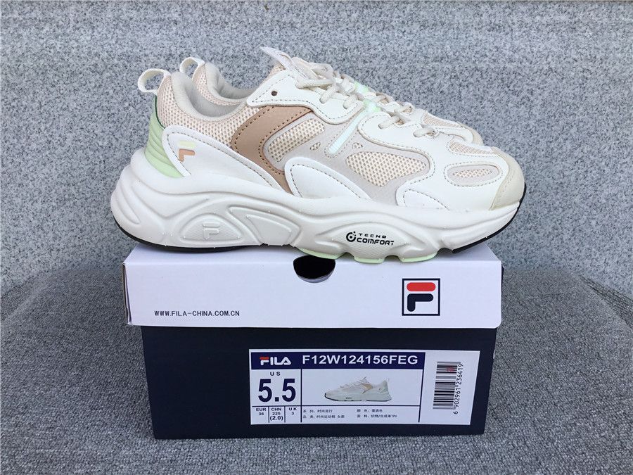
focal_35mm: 31
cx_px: 316
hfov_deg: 58.4
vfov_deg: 45.4
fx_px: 567
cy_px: 238
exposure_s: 1/519
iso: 25
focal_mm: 3.3
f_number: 2.4
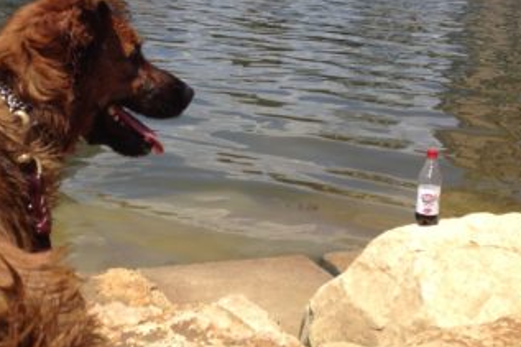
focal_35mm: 69
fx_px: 998
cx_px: 237
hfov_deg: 29.2
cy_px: 64
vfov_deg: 19.5
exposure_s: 1/2123
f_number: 2.4
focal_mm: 4.28
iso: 64
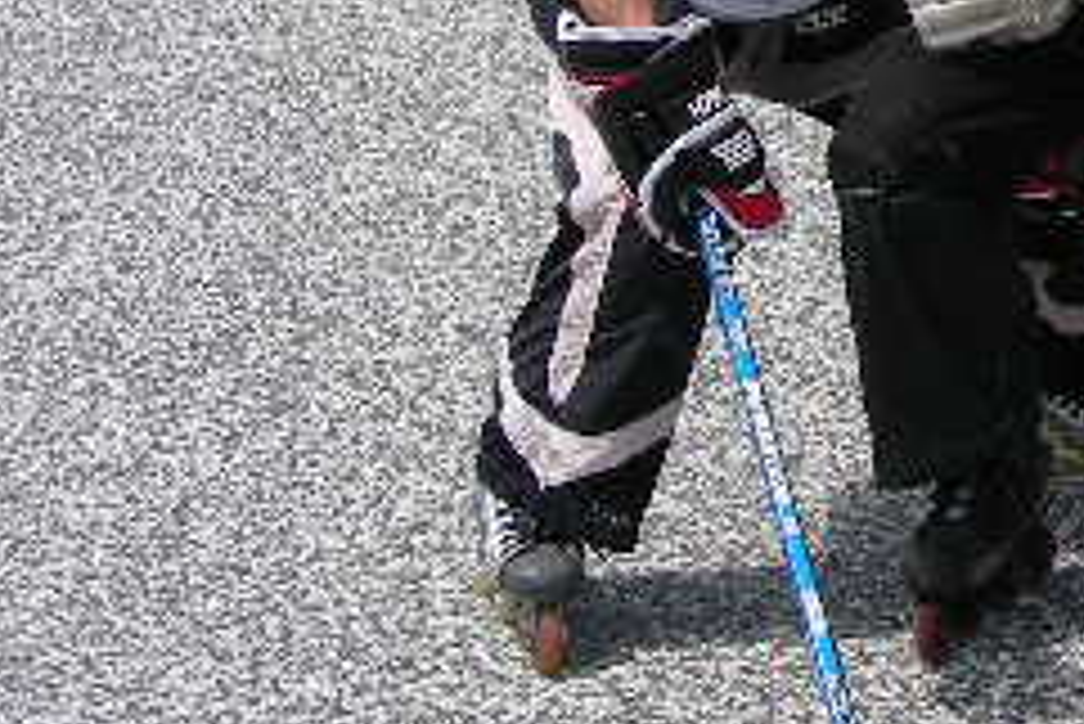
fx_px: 3163
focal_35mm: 105
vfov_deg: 12.6
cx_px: 1264
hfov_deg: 18.5
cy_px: -225
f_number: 4
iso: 50
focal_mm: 6.3
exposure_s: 1/515
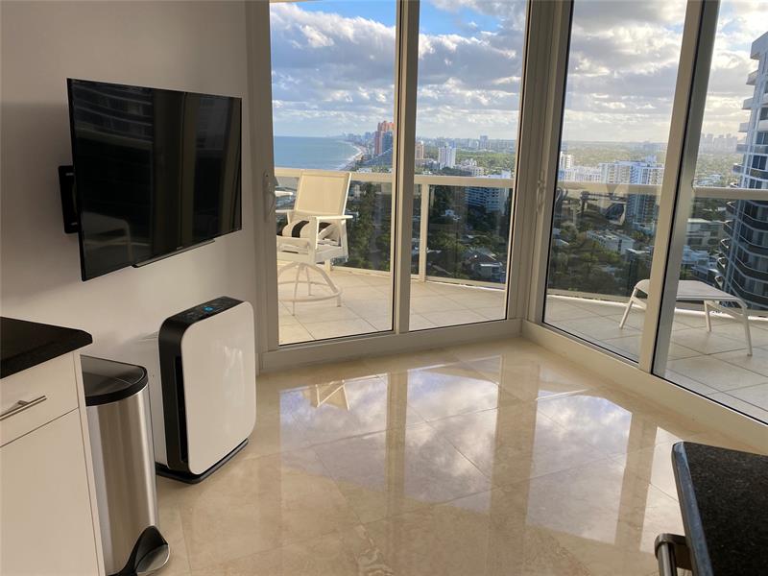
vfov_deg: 53.1
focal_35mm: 26
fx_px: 577
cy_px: 288
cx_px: 384
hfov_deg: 67.3
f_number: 1.8
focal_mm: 4.25
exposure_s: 1/202
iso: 32
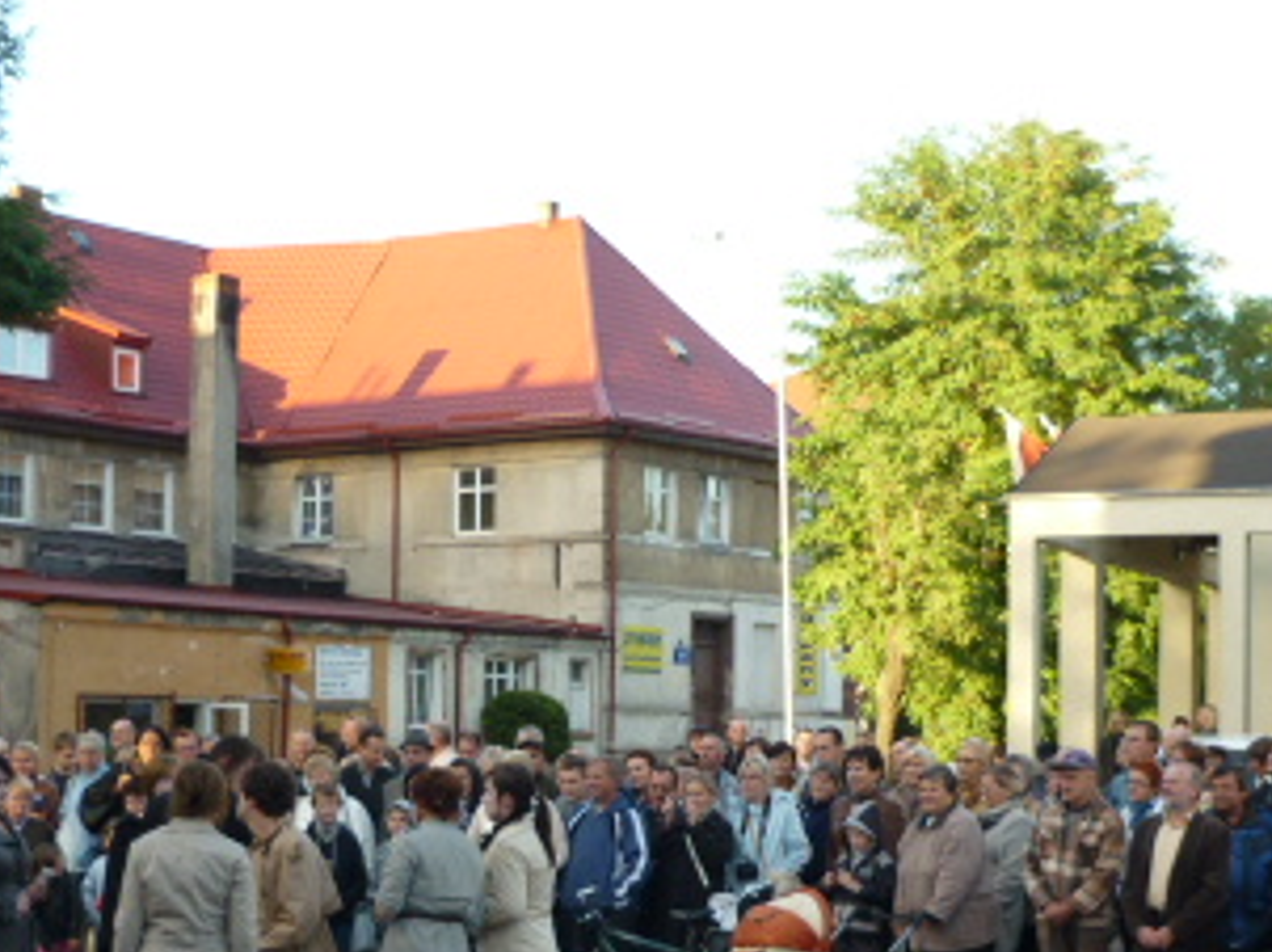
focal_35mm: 70
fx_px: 2570
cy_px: 725
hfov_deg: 27.8
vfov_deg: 20.8
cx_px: 687
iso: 80
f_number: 2.8
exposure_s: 1/100
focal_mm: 5.5
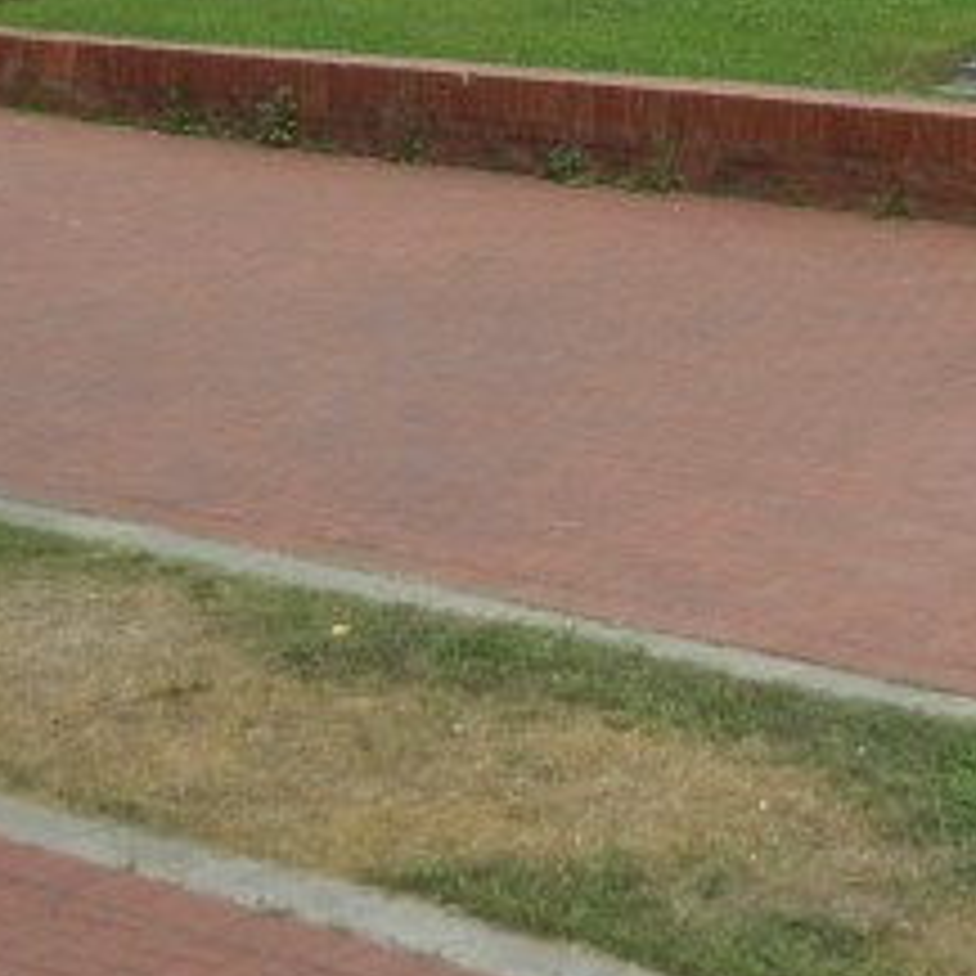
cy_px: -436
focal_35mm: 125
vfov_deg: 13.3
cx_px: 1052
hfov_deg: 13.7
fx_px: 3987
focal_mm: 5.4
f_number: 7
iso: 160
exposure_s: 1/370
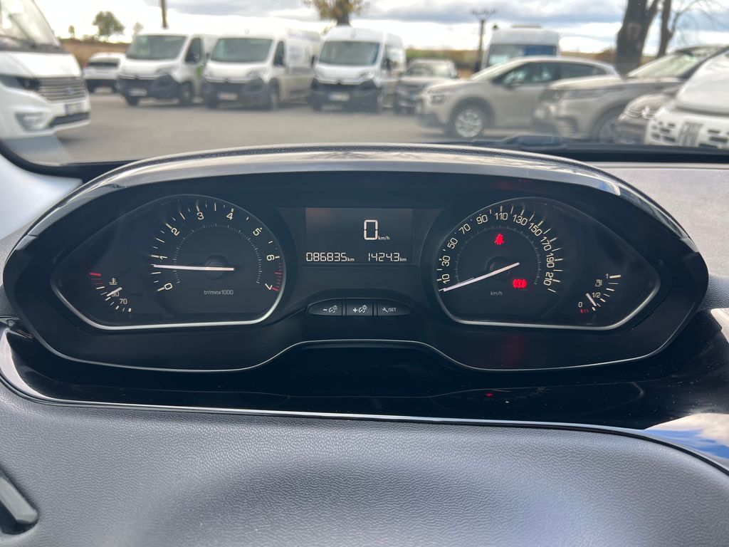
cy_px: 274
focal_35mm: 26
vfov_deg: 53.1
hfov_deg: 67.3
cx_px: 364
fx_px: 548
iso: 64
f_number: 1.5
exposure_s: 1/121
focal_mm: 5.7
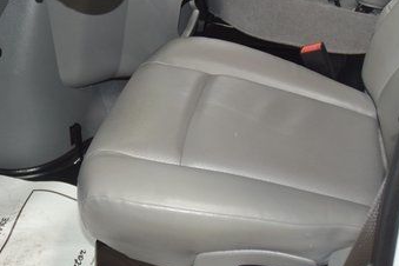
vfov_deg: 26.3
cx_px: 129
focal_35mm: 51
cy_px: 78
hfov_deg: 38.4
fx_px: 565
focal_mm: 18
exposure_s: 1/60
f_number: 3.5
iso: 1000
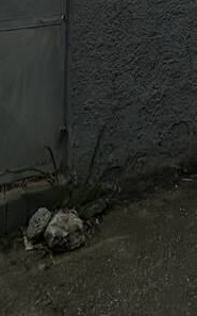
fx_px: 465
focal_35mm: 54
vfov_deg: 22.4
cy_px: -248
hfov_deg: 23.9
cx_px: 109
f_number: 2.2
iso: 50
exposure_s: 1/5291
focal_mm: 2.22
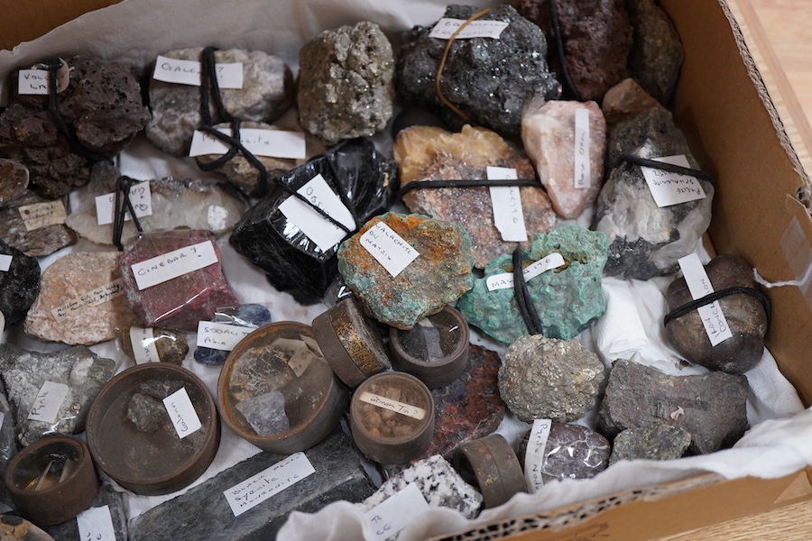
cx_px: 406
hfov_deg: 43.6
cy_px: 270
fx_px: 1015
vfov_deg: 29.9
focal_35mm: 45
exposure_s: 1/125
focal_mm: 30
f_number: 3.5
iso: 1600
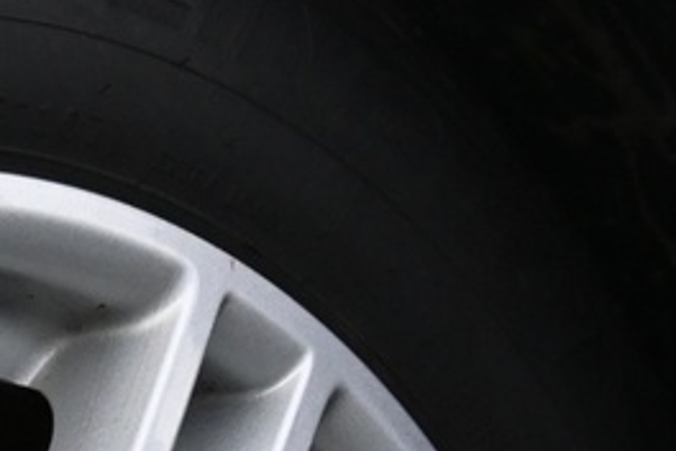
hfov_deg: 10.4
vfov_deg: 6.8
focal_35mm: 193
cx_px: -261
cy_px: 1038
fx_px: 3625
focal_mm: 21
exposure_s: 1/30
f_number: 4
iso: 1100
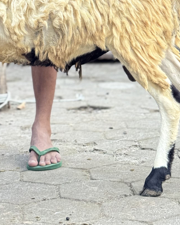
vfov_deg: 15.8
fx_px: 779
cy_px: -44
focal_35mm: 117
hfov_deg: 13.1
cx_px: 25
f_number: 1.78
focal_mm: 6.76
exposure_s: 1/60
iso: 250
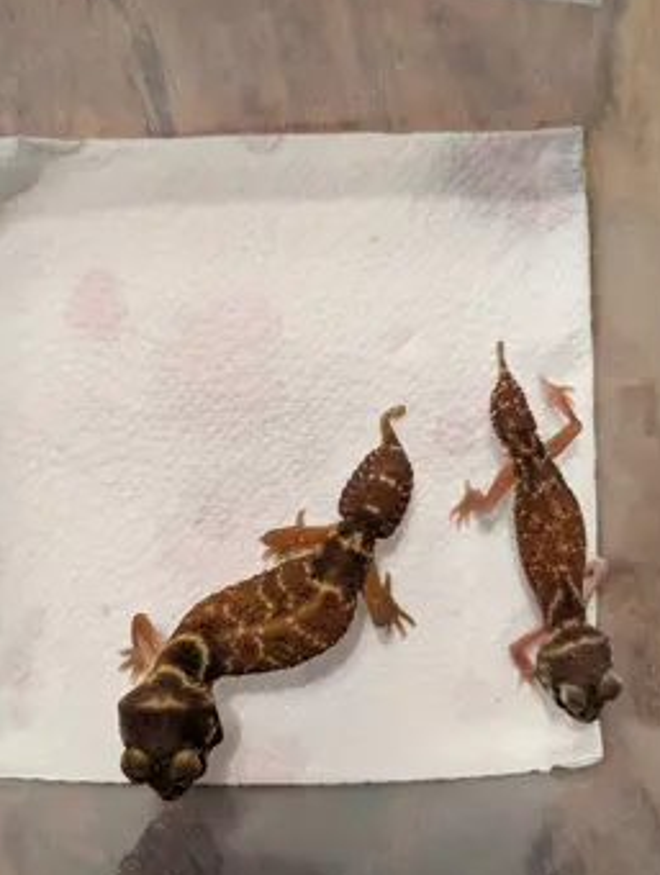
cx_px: 300
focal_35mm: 28
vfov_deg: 63.1
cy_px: 498
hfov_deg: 49.8
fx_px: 710
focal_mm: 6.9
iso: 962
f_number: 1.68
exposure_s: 1/45.5
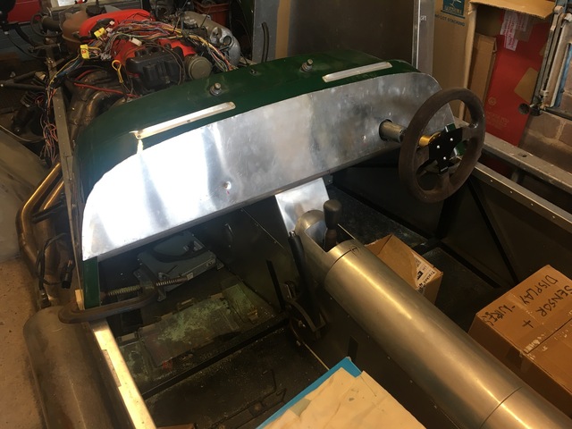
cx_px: 286
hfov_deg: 61.7
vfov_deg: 48.2
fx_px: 479
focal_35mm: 29
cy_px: 214
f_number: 2.2
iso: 64
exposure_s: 1/33
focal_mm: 4.15
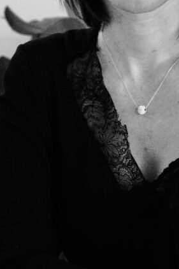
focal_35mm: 153
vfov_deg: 13.1
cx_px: 152
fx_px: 1142
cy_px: -52
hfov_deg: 8.9
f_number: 4.5
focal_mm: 42
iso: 800
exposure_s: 1/60
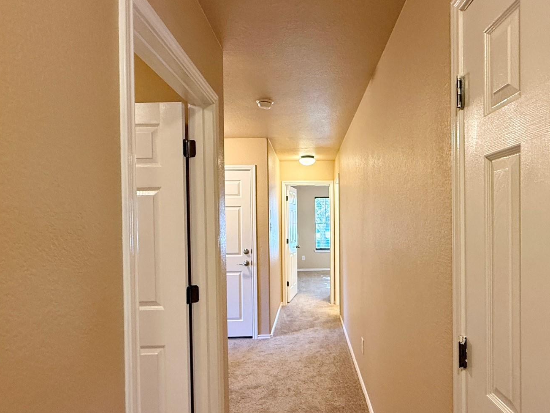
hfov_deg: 75.8
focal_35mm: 22
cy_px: 221
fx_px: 350
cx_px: 320
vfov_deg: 61.0
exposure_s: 1/60
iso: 250
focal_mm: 2.22
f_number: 2.2
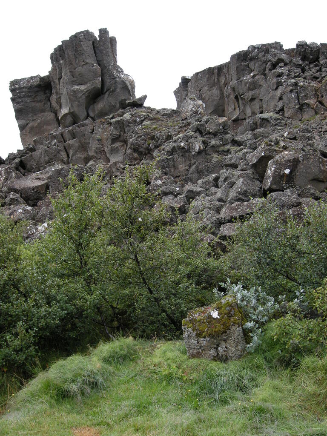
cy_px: 218
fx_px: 441
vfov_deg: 52.6
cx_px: 164
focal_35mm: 35
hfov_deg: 40.7
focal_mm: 7.5
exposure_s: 1/150
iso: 100
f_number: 4.8
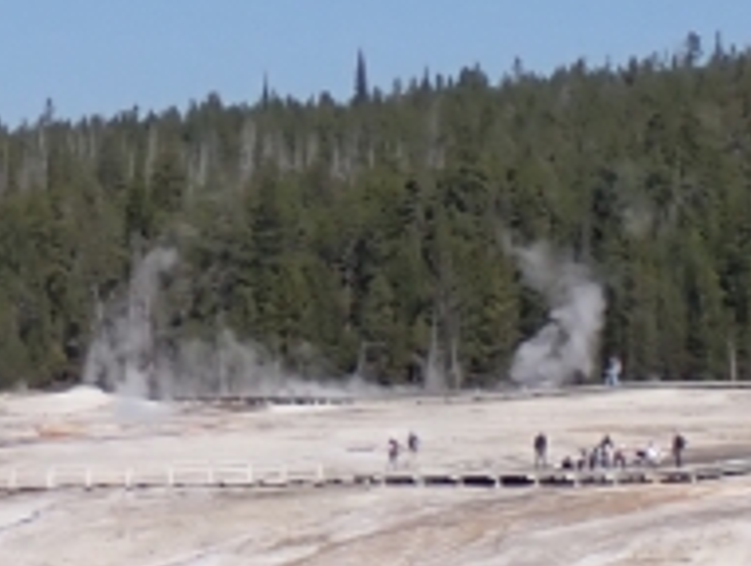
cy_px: 546
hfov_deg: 6.1
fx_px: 7043
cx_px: -35
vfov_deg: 4.6
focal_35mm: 324
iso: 100
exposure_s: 1/1000
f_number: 5
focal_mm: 11.09
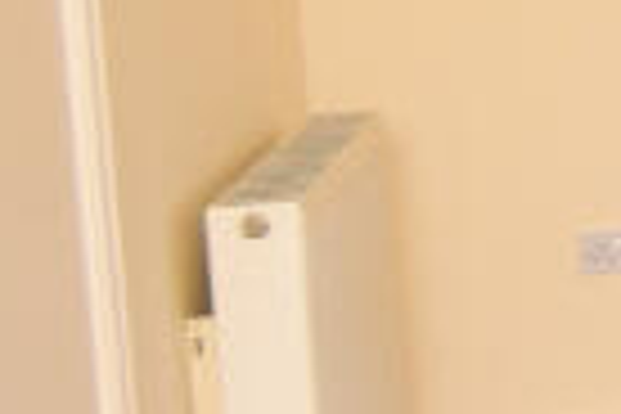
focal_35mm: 111
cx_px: 2070
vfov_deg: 12.2
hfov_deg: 10.1
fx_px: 1915
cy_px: -25
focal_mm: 10
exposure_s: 1/200
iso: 500
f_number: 10
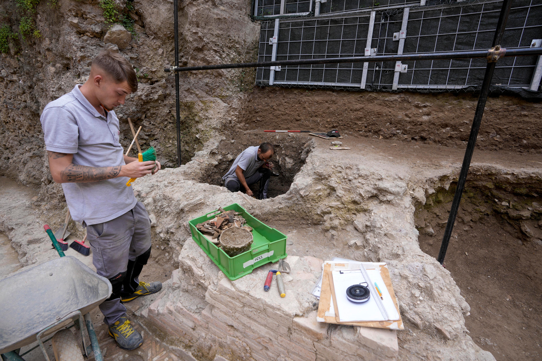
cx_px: 271
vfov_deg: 73.7
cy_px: 180
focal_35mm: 16
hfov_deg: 96.7
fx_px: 241
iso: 200
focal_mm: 16
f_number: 6.3
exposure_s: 1/160
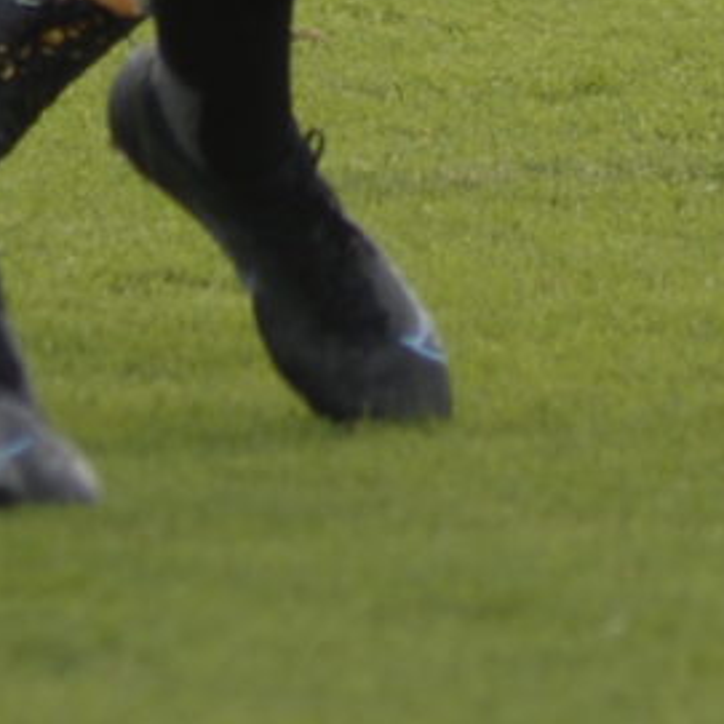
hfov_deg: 0.8
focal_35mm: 2085
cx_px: 620
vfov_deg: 0.8
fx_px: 49337
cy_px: -613
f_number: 5
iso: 280
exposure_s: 1/640
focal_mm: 260
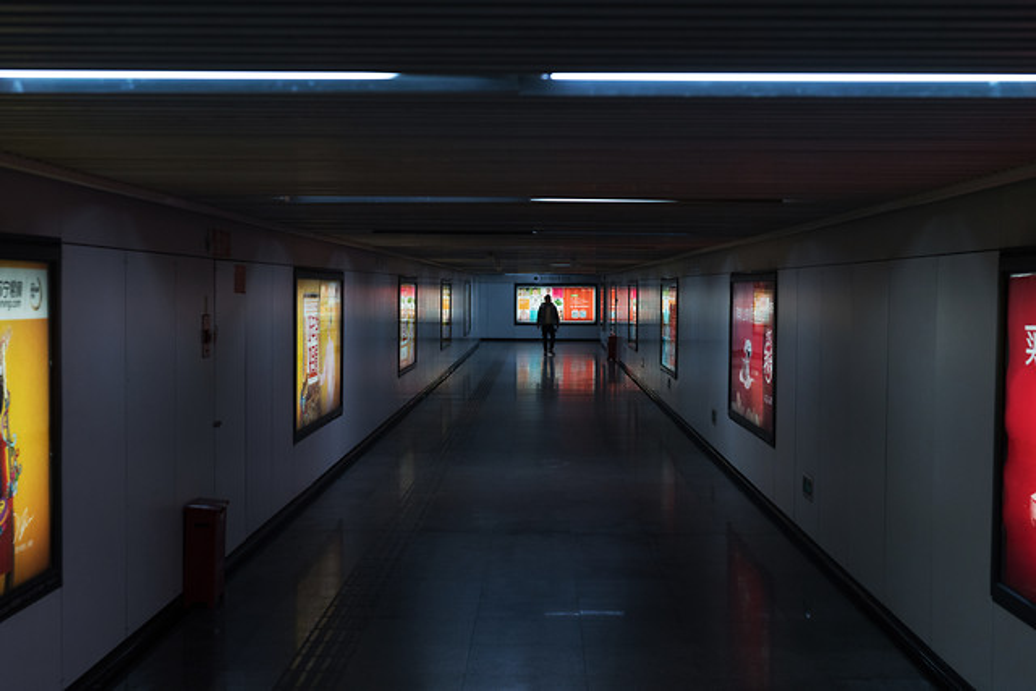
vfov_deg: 27.0
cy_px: 346
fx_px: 1439
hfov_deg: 39.6
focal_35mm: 50
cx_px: 518
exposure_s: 1/800
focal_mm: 50
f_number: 3.2
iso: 2000
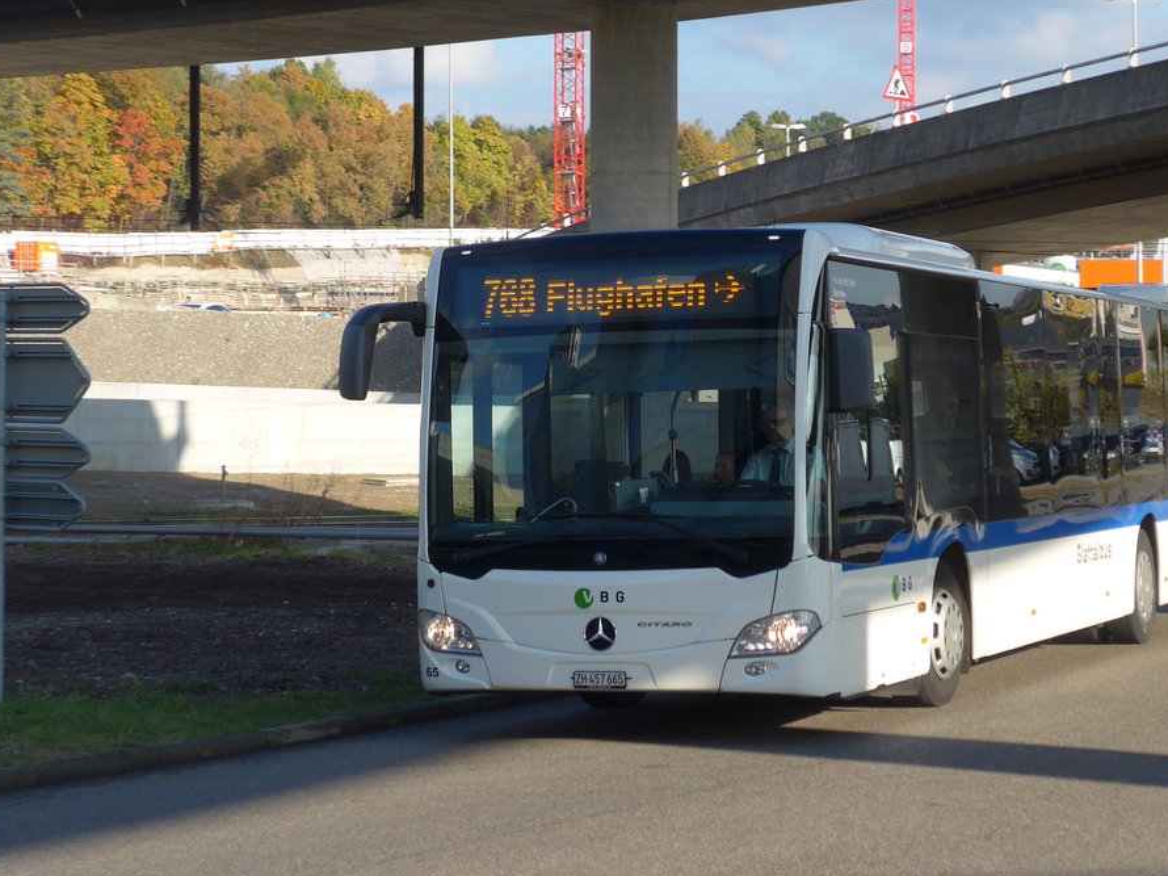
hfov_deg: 22.0
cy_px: 315
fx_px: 3002
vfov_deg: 16.6
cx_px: 648
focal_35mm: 89
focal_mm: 13.4
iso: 80
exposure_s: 1/400
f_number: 3.9
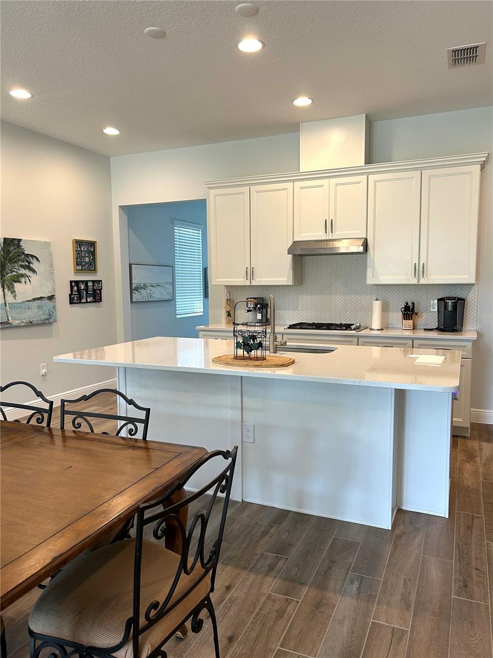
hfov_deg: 53.1
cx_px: 246
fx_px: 494
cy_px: 329
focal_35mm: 26
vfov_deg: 67.3
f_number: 1.5
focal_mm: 5.7
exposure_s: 1/120
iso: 125
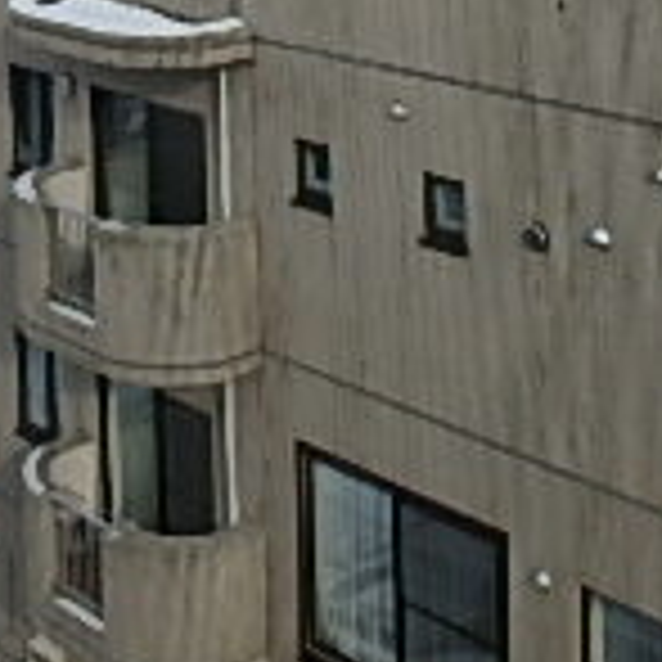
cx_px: 437
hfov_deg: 21.3
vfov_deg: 19.1
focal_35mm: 81
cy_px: -297
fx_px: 1753
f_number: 6
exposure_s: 1/640
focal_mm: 3.7
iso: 125
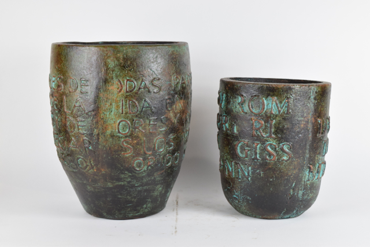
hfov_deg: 31.9
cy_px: 124
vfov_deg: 21.6
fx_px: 648
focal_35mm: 63
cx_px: 185
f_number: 9
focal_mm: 42
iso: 800
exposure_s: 1/125
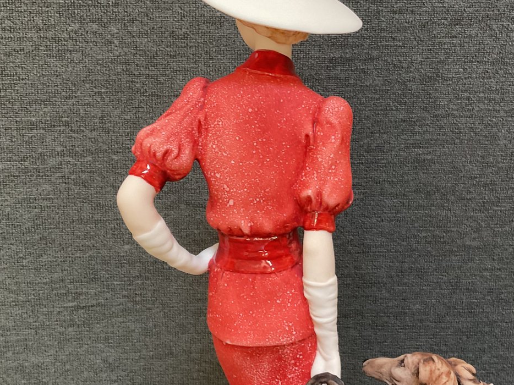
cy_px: 207
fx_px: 698
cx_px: 307
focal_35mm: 47
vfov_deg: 30.9
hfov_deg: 40.3
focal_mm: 3
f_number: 1.8
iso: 250
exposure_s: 1/40
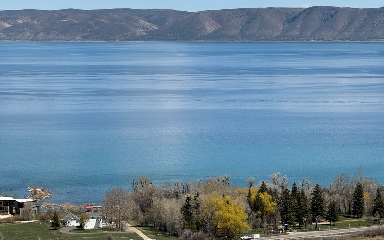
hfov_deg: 16.3
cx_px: 192
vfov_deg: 10.2
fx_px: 1339
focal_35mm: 128
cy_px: 103
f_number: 2.8
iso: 50
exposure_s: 1/2525
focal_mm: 15.66
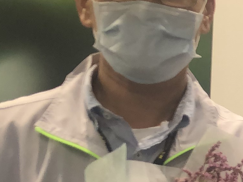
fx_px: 1046
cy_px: 191
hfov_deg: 12.3
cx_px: 422
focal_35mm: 149
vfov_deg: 9.9
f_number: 1.8
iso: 50
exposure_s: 1/120
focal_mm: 4
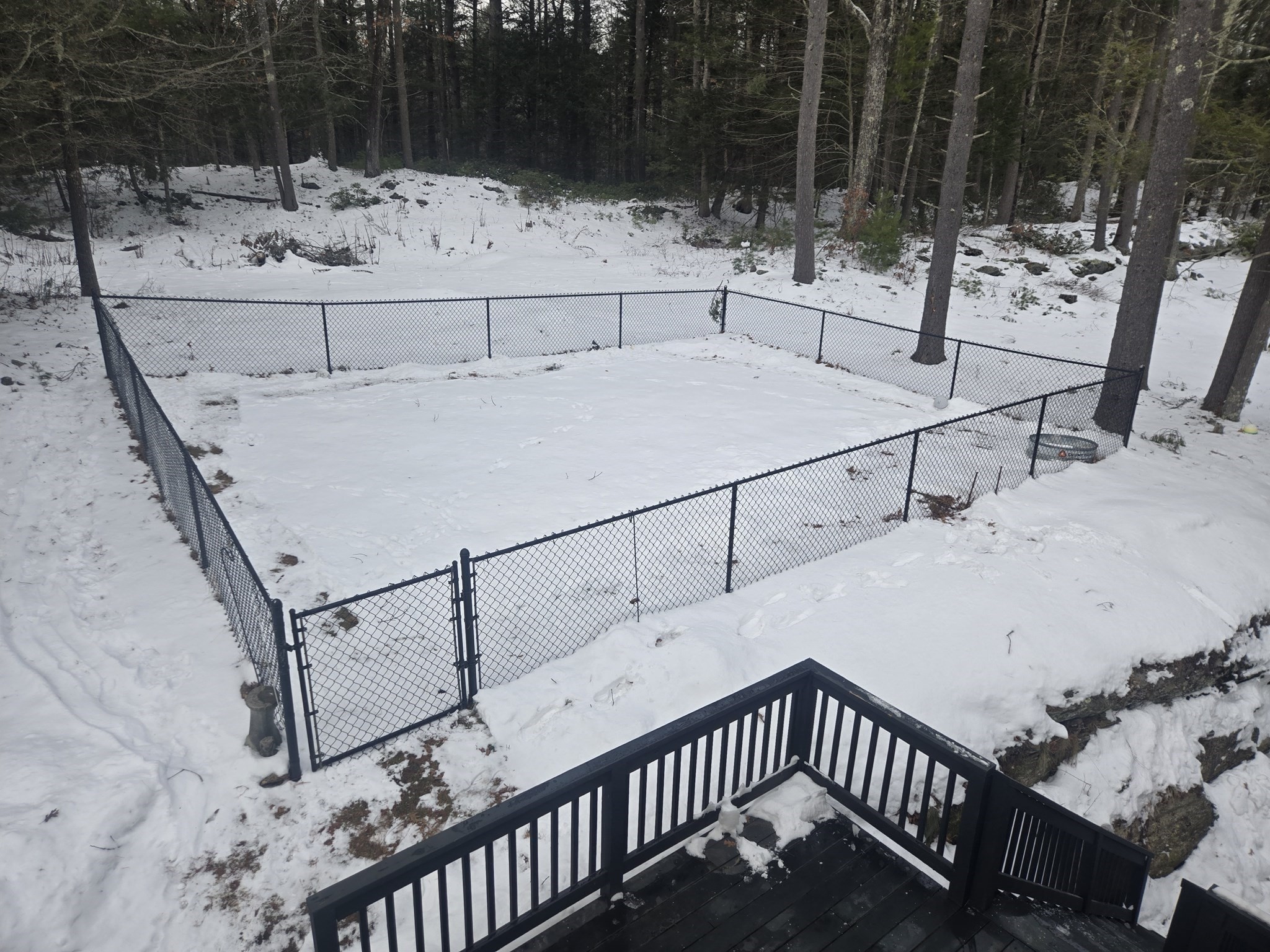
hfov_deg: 73.9
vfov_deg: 58.9
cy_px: 476
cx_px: 635
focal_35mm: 23
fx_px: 844
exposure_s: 1/666
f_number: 1.8
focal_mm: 5.4
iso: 25
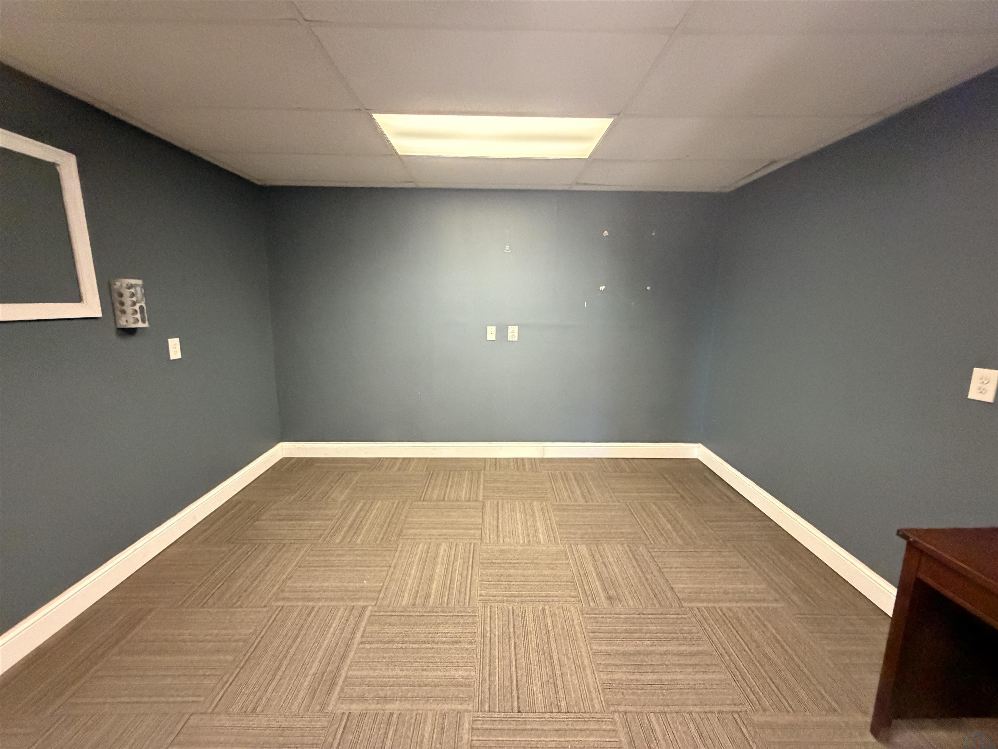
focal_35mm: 14
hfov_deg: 102.1
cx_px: 499
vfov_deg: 85.7
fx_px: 404
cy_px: 374
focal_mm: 2.22
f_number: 2.2
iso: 1000
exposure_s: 1/60
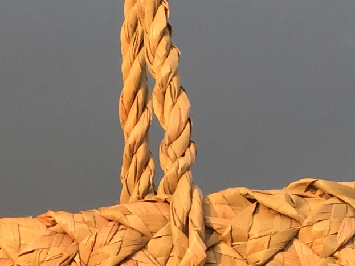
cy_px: 455
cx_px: -124
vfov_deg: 9.4
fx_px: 1559
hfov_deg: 12.5
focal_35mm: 152
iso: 32
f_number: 2.2
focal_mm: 4.15
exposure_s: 1/408
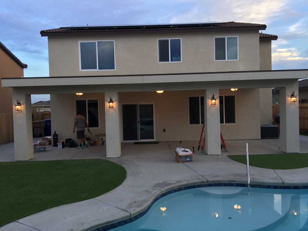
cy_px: 116
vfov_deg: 48.2
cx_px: 154
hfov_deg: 61.7
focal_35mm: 29
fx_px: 258
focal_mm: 4.15
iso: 40
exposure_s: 1/60
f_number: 2.2
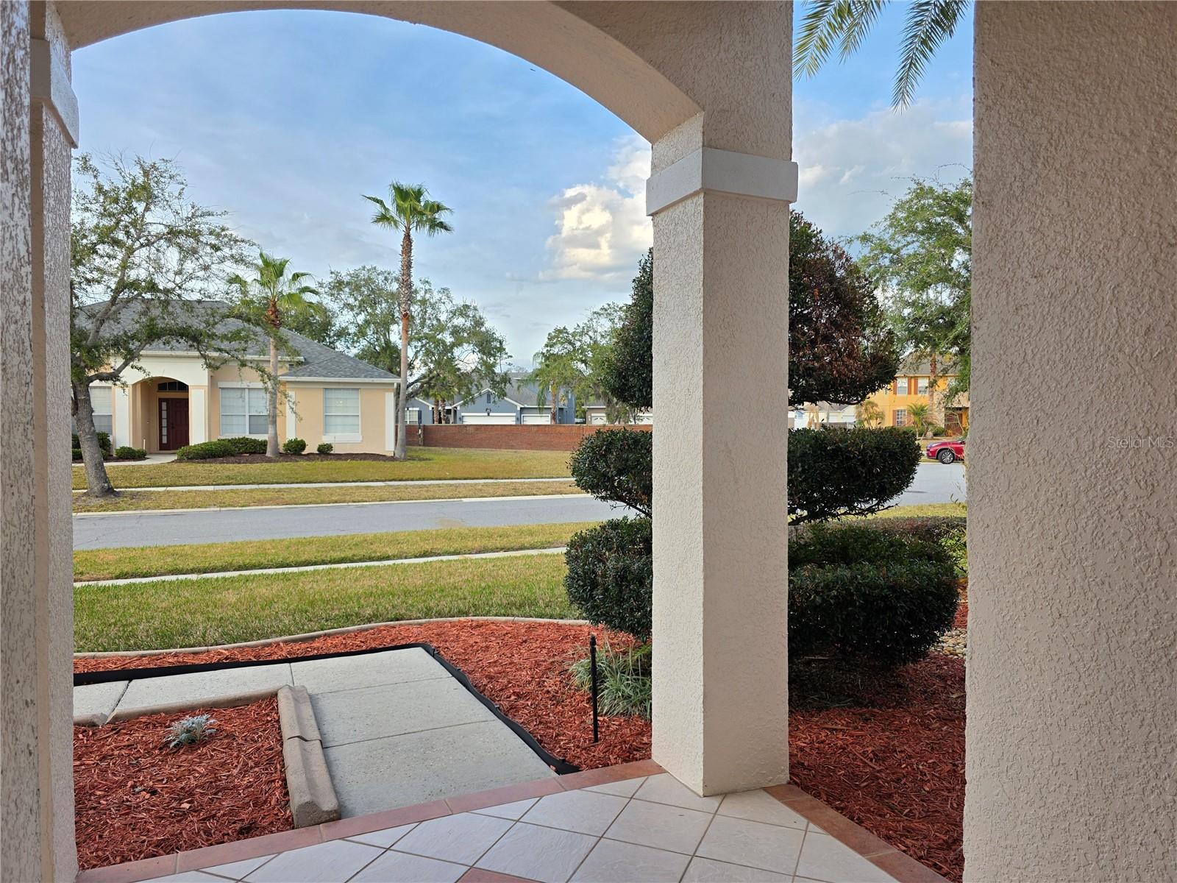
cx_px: 588
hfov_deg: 73.9
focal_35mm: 23
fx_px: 782
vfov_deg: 58.9
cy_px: 442
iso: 32
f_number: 1.7
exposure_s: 1/359
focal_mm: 6.3
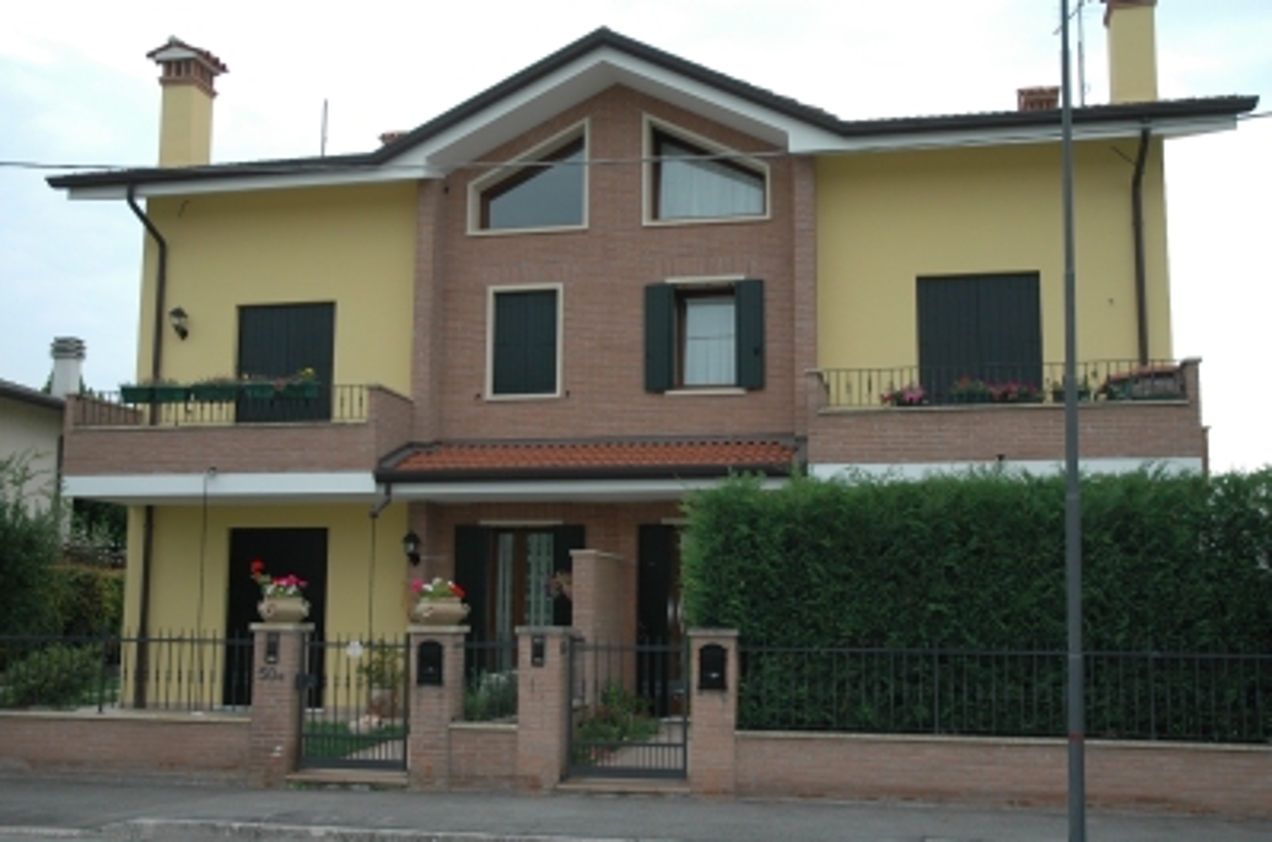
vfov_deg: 35.3
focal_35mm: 38
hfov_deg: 51.4
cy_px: 421
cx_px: 636
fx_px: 1322
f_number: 4
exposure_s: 1/500
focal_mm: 25
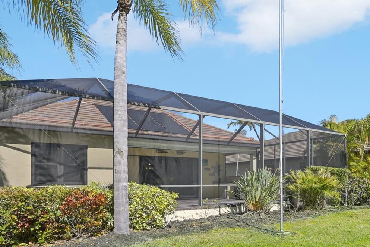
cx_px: 233
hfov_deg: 61.3
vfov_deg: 42.8
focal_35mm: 30
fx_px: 306
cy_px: 177
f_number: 8
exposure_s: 1/1000
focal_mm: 18.5
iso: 400
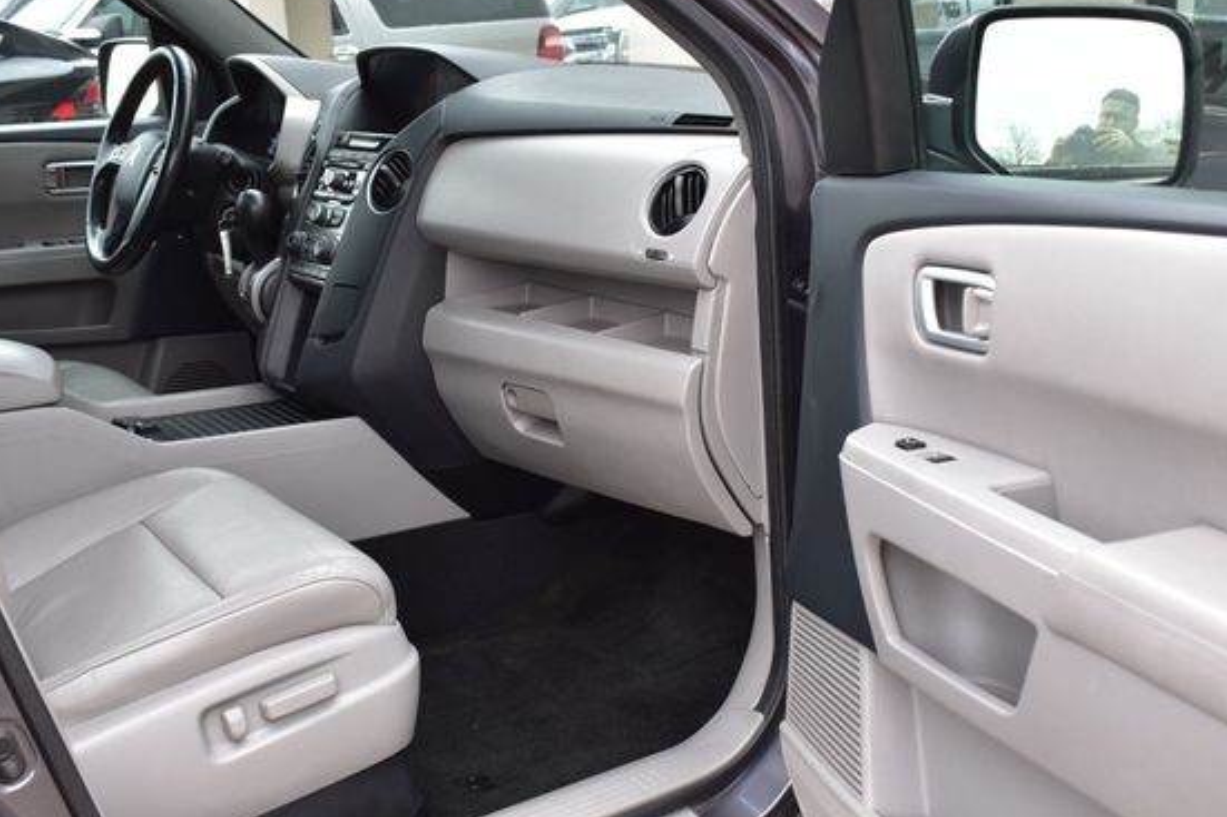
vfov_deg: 30.8
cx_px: 588
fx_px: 1485
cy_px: 441
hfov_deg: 44.9
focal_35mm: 44
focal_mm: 25
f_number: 7.1
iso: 400
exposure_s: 1/25
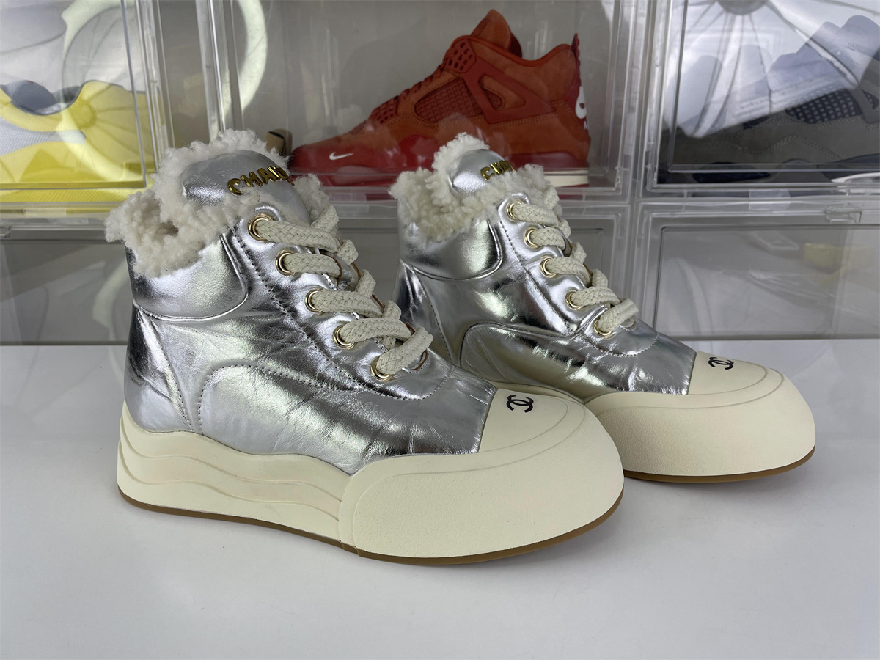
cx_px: 440
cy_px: 330
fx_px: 661
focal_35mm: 26
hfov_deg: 67.3
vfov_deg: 53.1
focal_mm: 4.2
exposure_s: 1/278
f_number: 1.6
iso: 32
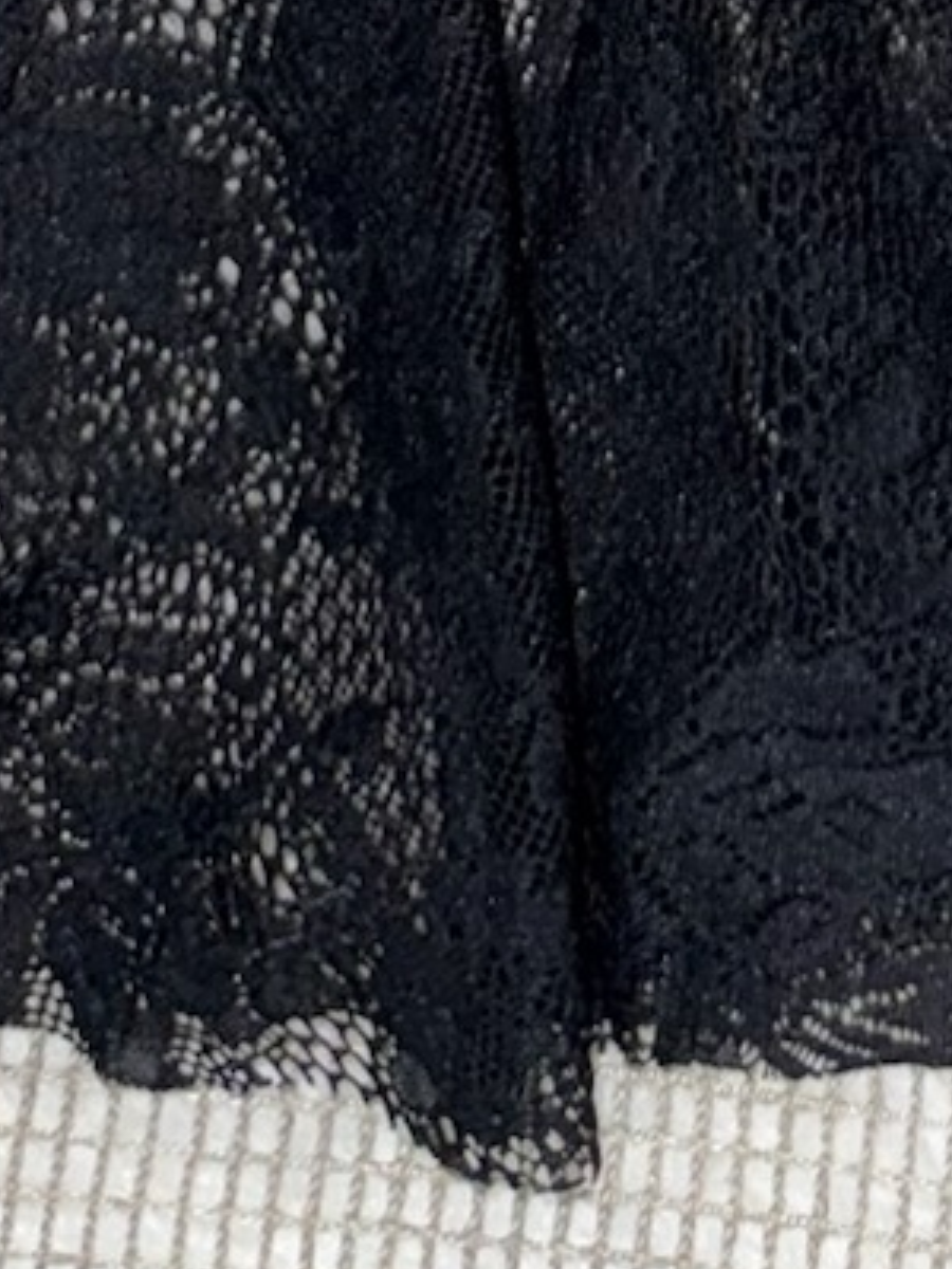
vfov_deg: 12.5
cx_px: 819
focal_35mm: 123
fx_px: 4510
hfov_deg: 12.0
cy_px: -1792
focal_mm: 6.76
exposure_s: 1/43
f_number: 1.78
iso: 80
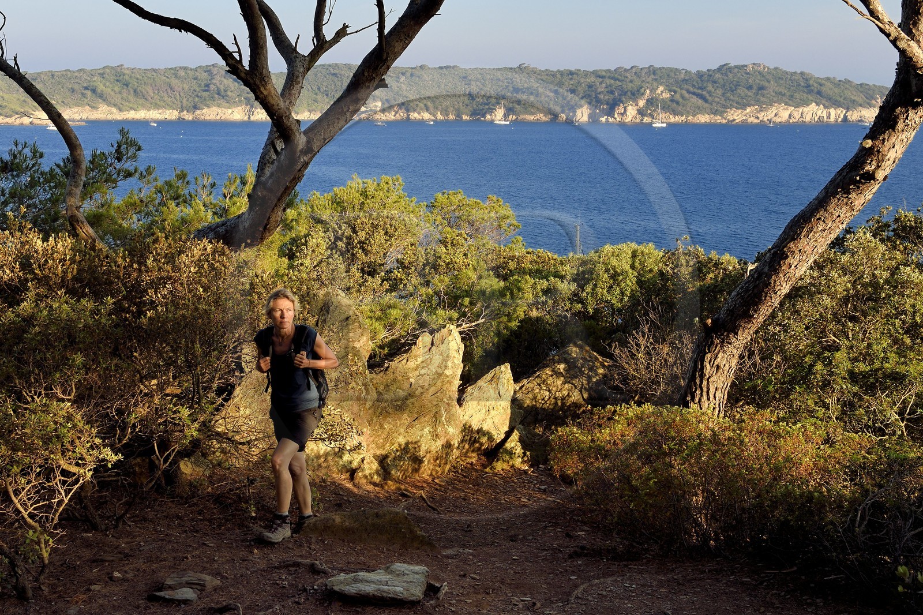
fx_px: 1025
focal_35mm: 40
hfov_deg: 48.5
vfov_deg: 33.4
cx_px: 462
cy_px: 308
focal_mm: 40
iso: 400
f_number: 10
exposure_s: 1/400
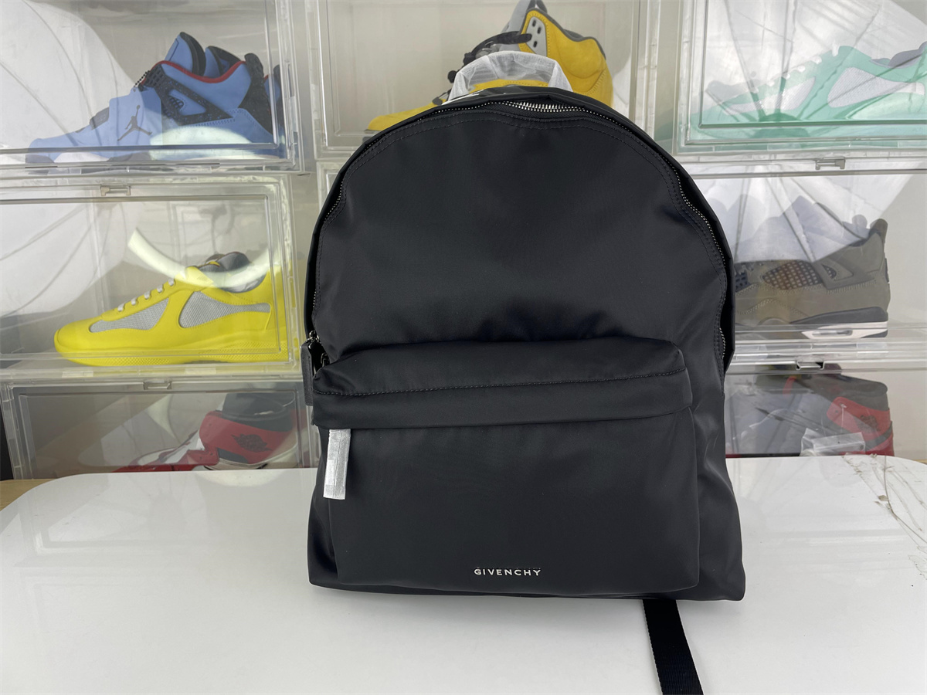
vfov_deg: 53.1
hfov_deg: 67.3
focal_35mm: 26
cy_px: 348
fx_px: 696
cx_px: 464
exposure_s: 1/123
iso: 32
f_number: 1.6
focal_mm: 4.2
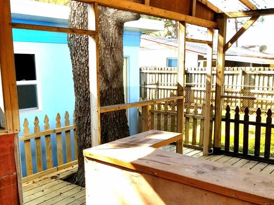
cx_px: 143
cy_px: 123
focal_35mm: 37
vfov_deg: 38.5
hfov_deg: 50.1
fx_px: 293
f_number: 1.7
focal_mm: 4.25
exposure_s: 1/406
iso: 50
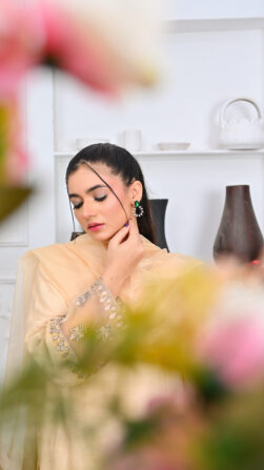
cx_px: 107
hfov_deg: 31.9
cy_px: 234
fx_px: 461
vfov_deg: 54.0
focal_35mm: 37
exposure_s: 1/160
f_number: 4
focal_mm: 35
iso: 320
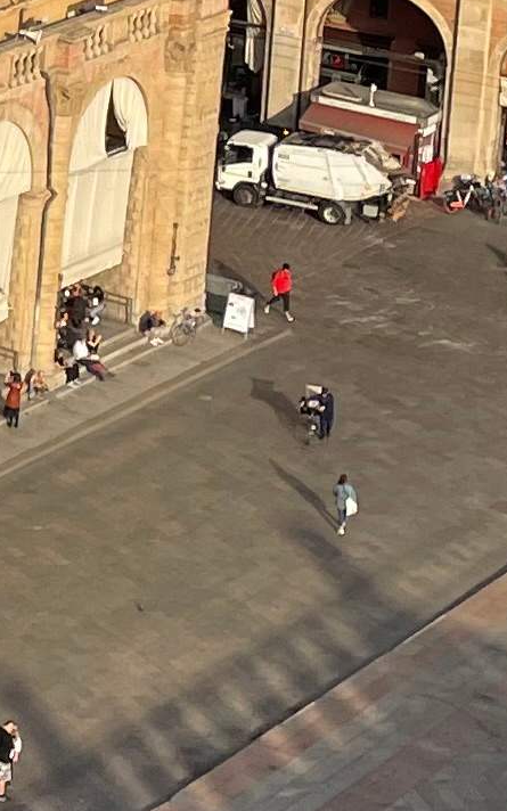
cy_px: -282
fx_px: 3449
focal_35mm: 156
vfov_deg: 12.9
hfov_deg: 7.3
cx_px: -1080
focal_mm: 4.2
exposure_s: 1/2882
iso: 32
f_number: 1.6
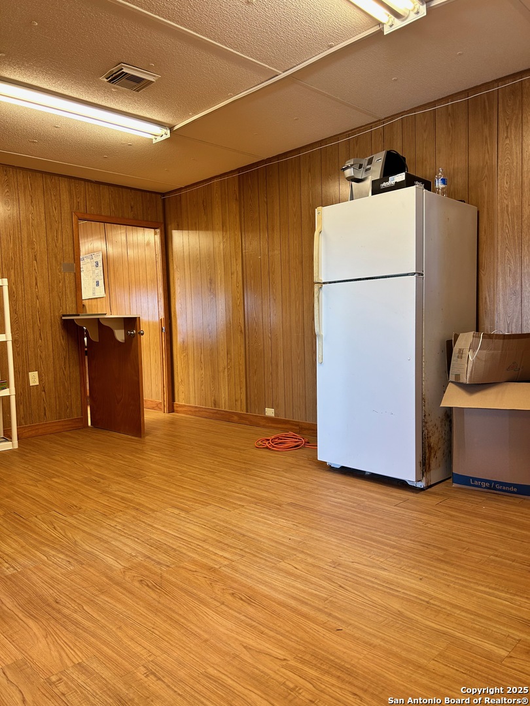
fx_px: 531
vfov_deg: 67.3
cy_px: 353
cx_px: 265
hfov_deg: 53.1
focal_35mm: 26
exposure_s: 1/60
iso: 64
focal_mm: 5.7
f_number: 1.5
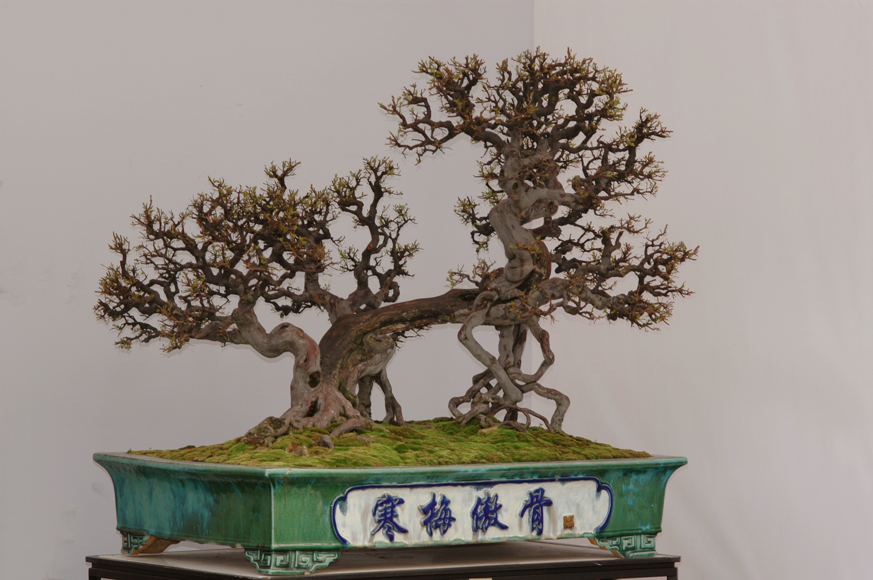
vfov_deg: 8.7
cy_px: 290
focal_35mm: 158
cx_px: 436
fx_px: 3816
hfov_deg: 13.1
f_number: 5.6
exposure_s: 1/125
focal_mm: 105
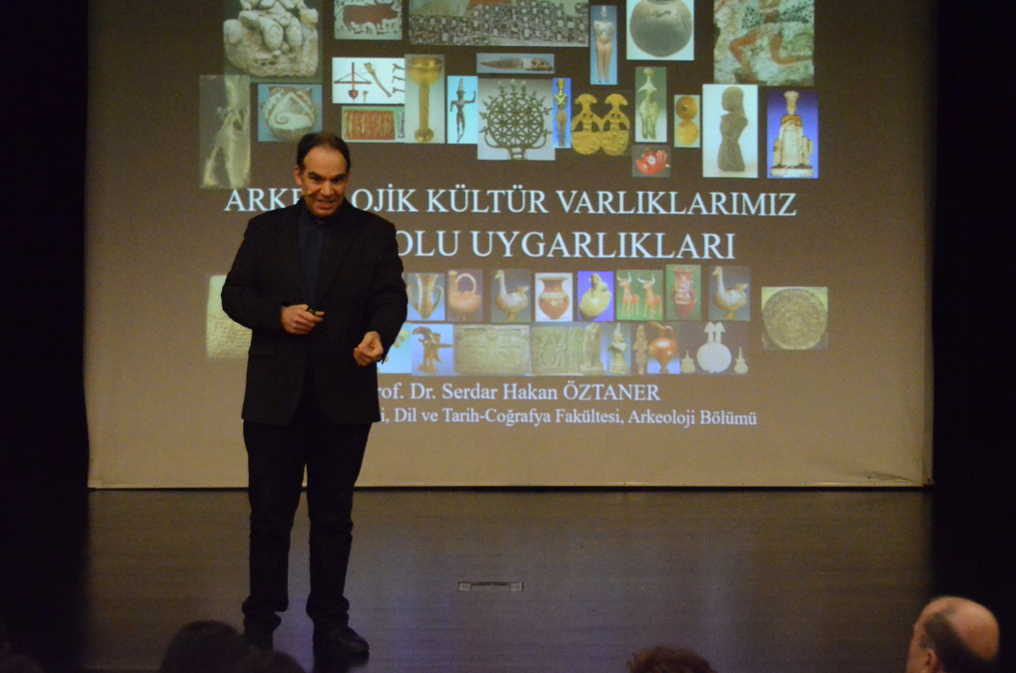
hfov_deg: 24.7
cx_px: 508
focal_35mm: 82
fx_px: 2324
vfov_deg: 16.5
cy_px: 336
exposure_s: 1/60
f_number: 4.8
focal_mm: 55
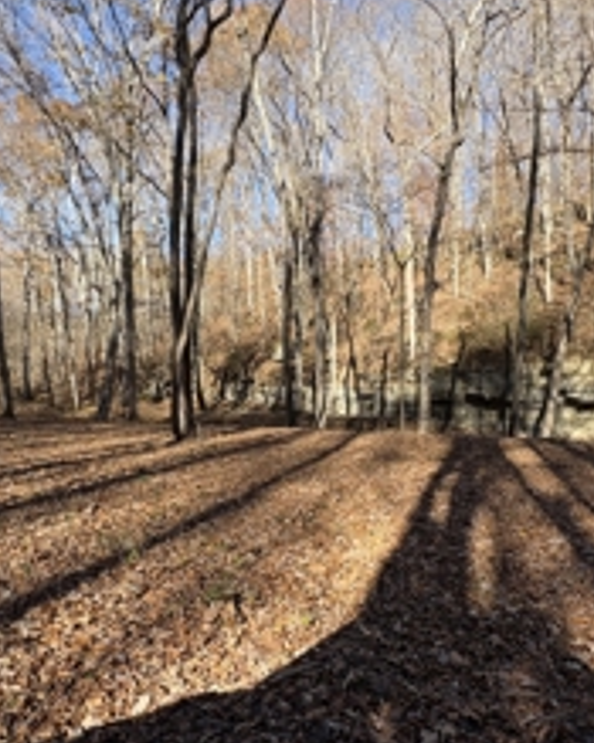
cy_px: 373
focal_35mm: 25
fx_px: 550
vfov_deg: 68.1
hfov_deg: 56.5
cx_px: 343
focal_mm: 2.22
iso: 40
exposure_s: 1/573
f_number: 2.2
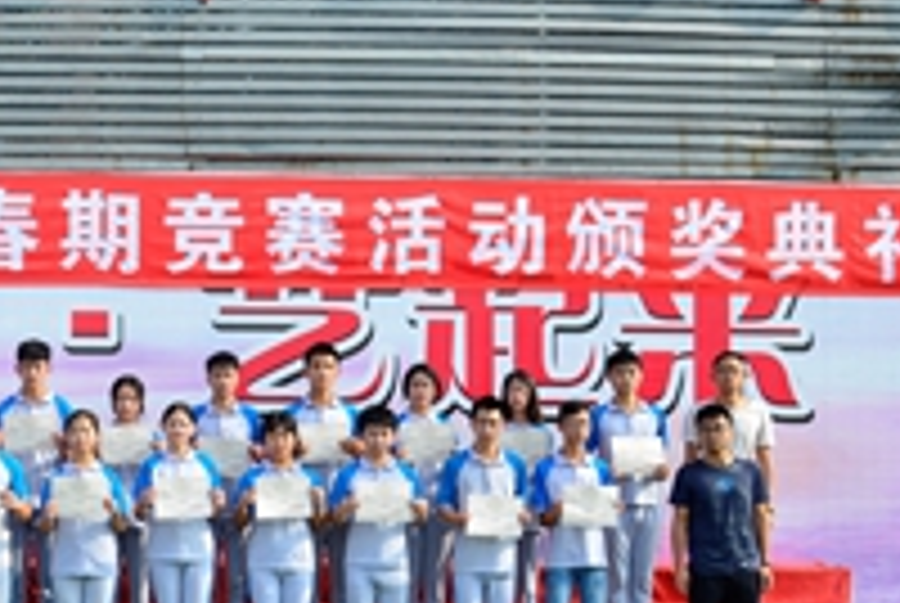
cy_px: 382
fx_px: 1502
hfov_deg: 32.0
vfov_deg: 22.6
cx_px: 122
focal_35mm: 60
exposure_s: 1/200
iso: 200
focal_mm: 24
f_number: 7.1
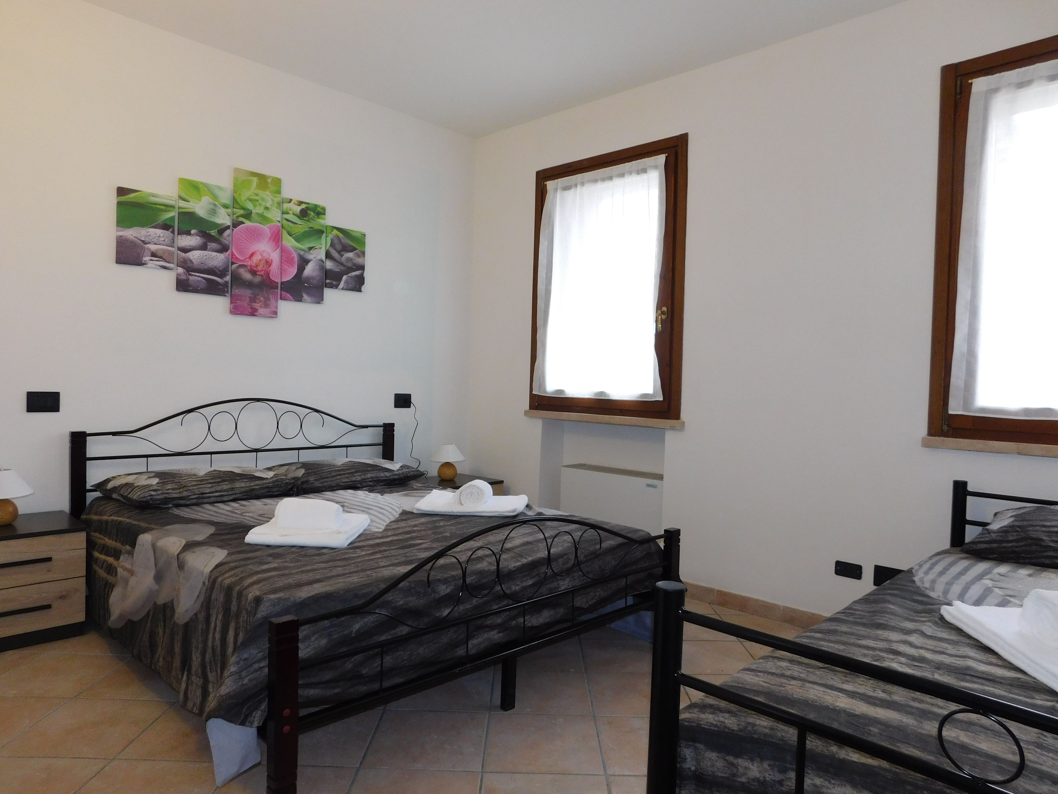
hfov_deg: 73.9
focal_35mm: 23
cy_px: 397
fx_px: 703
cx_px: 529
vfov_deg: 58.9
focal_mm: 4
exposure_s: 1/30
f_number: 3
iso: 200
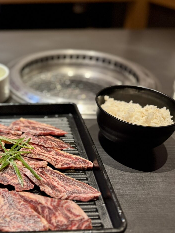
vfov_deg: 55.4
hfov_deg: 39.9
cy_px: 114
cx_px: 19
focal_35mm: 33
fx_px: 222
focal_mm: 6.76
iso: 400
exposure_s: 1/50
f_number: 1.78
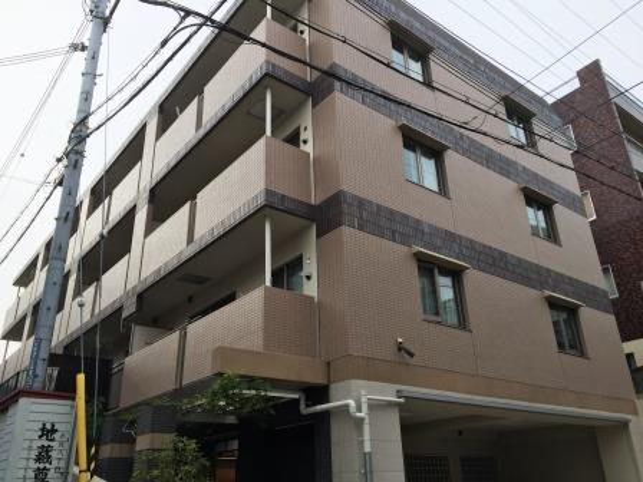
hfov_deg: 61.7
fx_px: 539
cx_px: 322
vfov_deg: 48.2
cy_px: 241
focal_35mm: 29
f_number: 2.2
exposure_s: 1/989
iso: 32
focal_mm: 4.15
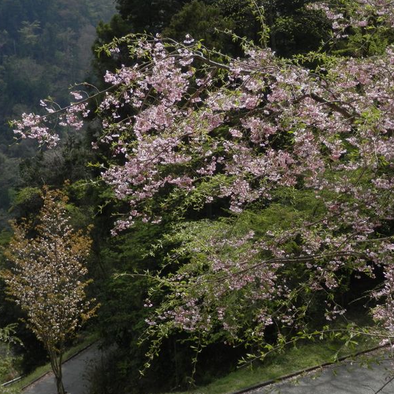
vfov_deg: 29.1
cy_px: 196
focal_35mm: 59
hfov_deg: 29.0
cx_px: 154
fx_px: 760
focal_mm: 8.9
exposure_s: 1/500
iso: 80
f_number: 4
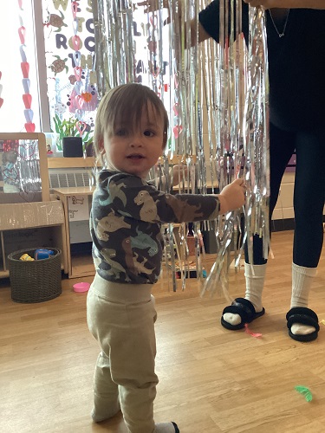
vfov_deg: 58.4
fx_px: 388
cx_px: 162
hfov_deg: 45.4
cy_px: 216
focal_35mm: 31
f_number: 2.4
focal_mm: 3.3
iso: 400
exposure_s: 1/33
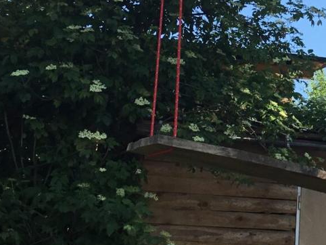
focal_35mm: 86
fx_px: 810
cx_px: 406
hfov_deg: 21.0
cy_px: 53
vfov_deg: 17.1
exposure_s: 1/668
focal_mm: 3.3
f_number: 2.4
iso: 25
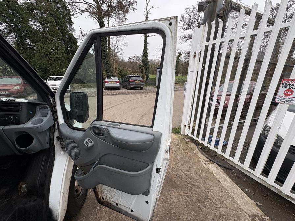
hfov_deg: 102.1
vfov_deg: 85.7
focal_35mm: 14
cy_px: 110
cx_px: 148
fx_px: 119
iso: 40
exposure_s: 1/318
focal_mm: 2.22
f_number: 2.2
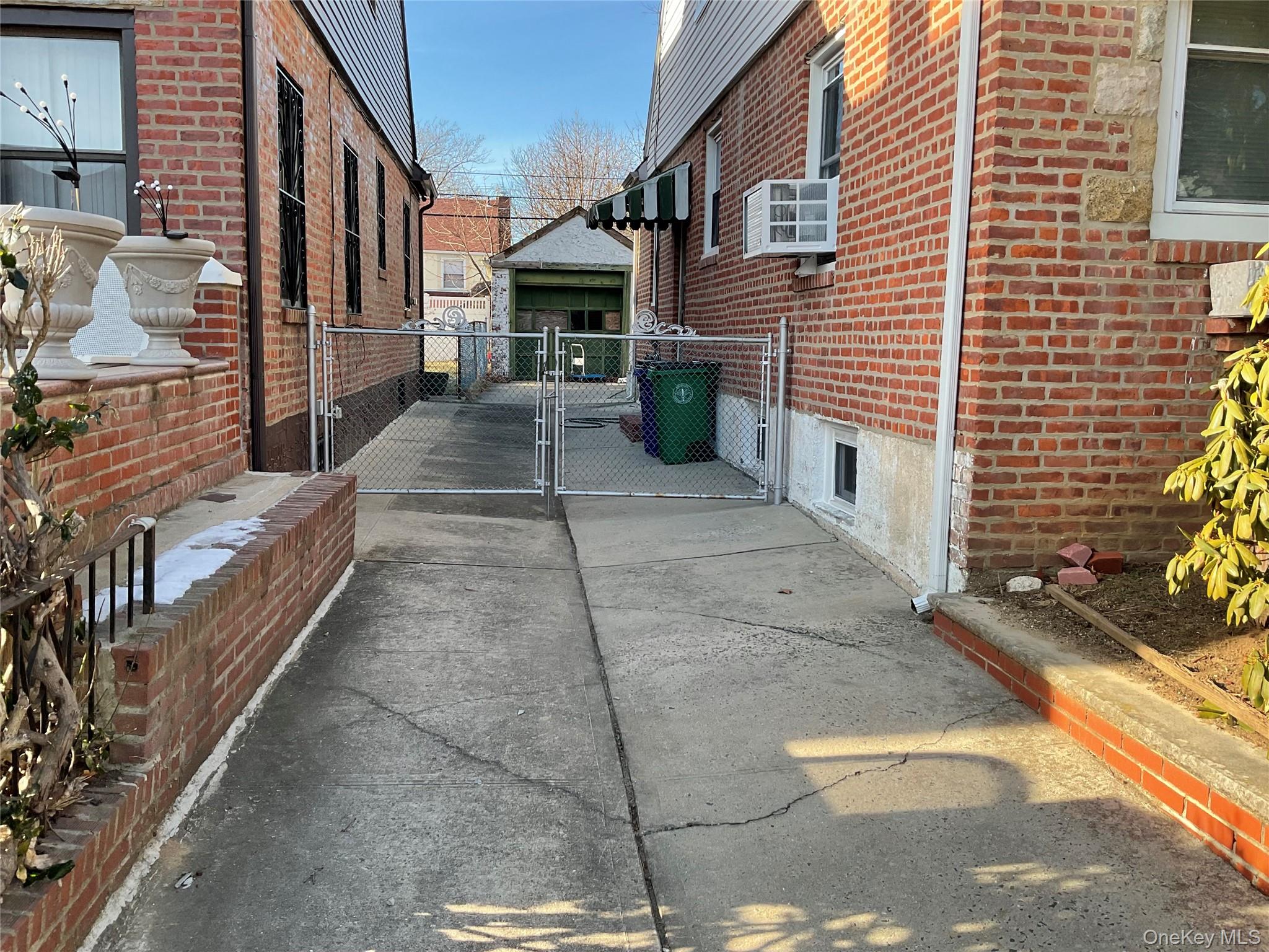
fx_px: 1063
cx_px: 634
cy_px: 476
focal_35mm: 29
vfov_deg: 48.2
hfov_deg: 61.7
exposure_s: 1/300
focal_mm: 3
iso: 16
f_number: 1.8
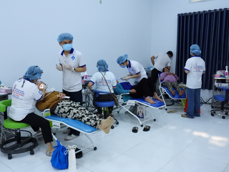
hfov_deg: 55.4
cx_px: 114
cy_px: 86
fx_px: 218
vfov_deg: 42.9
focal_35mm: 33
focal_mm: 5.9
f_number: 3.2
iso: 1600
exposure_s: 1/500
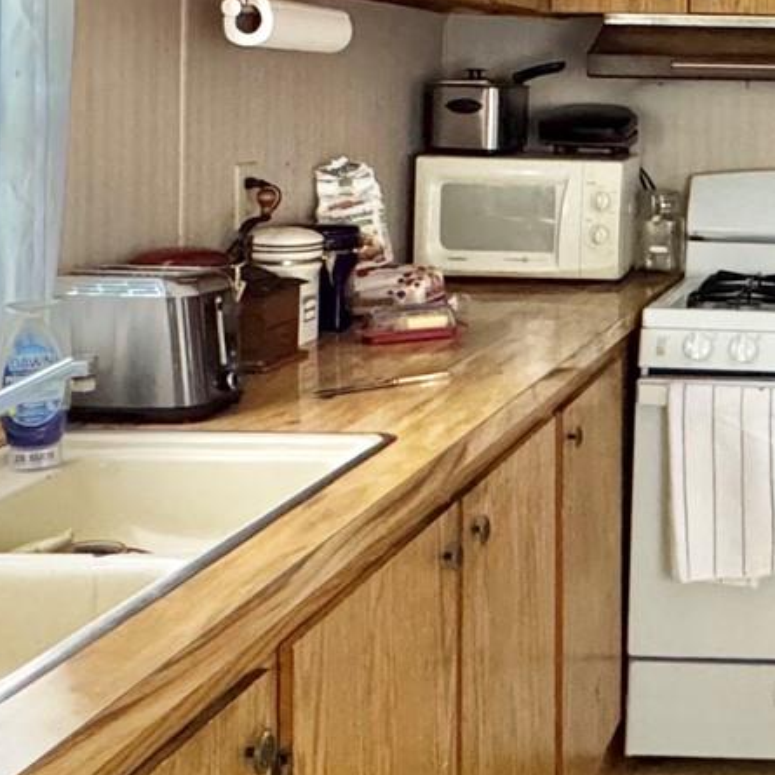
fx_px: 1444
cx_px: 907
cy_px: 96
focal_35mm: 57
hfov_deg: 26.9
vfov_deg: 29.0
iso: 800
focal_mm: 2.22
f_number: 2.2
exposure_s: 1/60
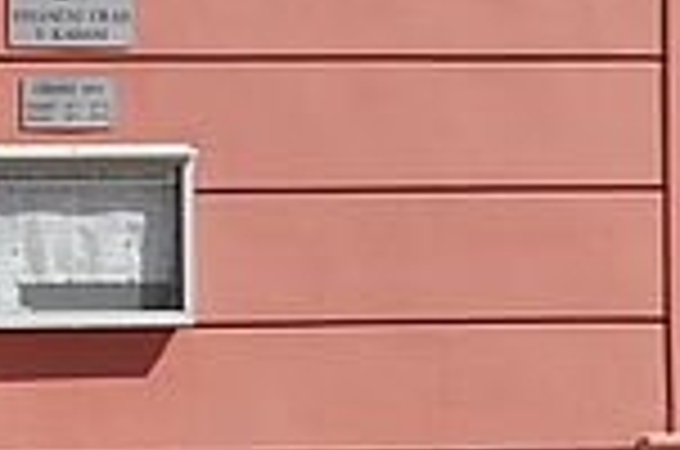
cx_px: 72
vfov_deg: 1.7
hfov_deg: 2.6
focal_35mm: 796
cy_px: -9
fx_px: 15004
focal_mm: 200
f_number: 10
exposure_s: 1/1600
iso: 800
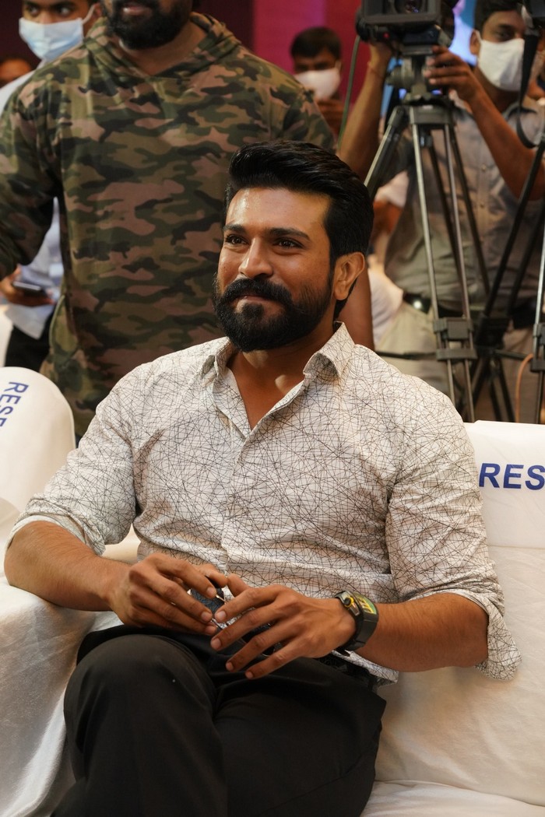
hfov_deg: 18.7
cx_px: 272
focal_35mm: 73
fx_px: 1658
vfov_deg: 27.7
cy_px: 408
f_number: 5
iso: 3200
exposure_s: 1/250
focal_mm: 73
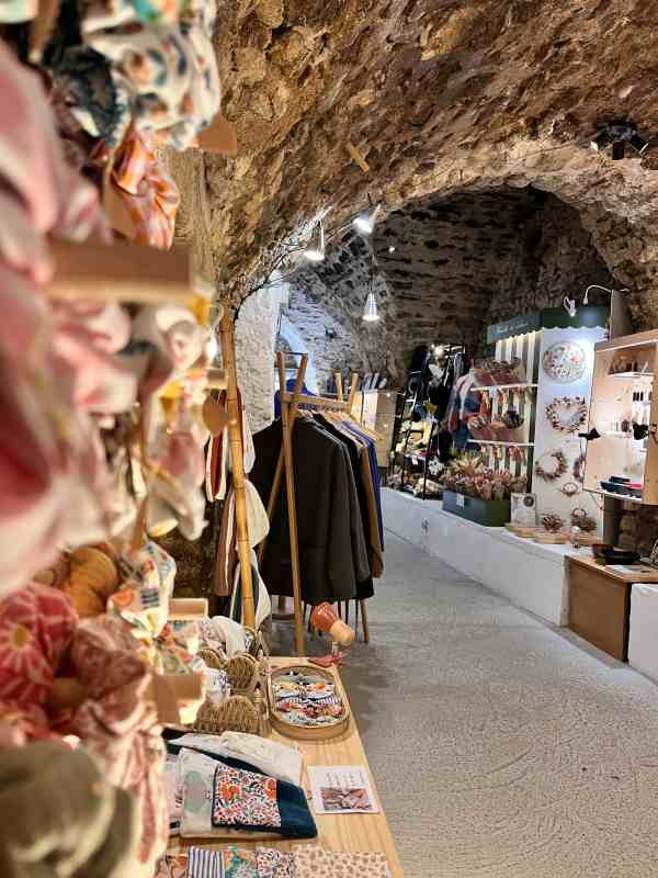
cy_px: 439
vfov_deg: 67.3
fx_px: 659
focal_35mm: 26
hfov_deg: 53.1
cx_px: 329
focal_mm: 5.1
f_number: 1.6
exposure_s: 1/50
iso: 64
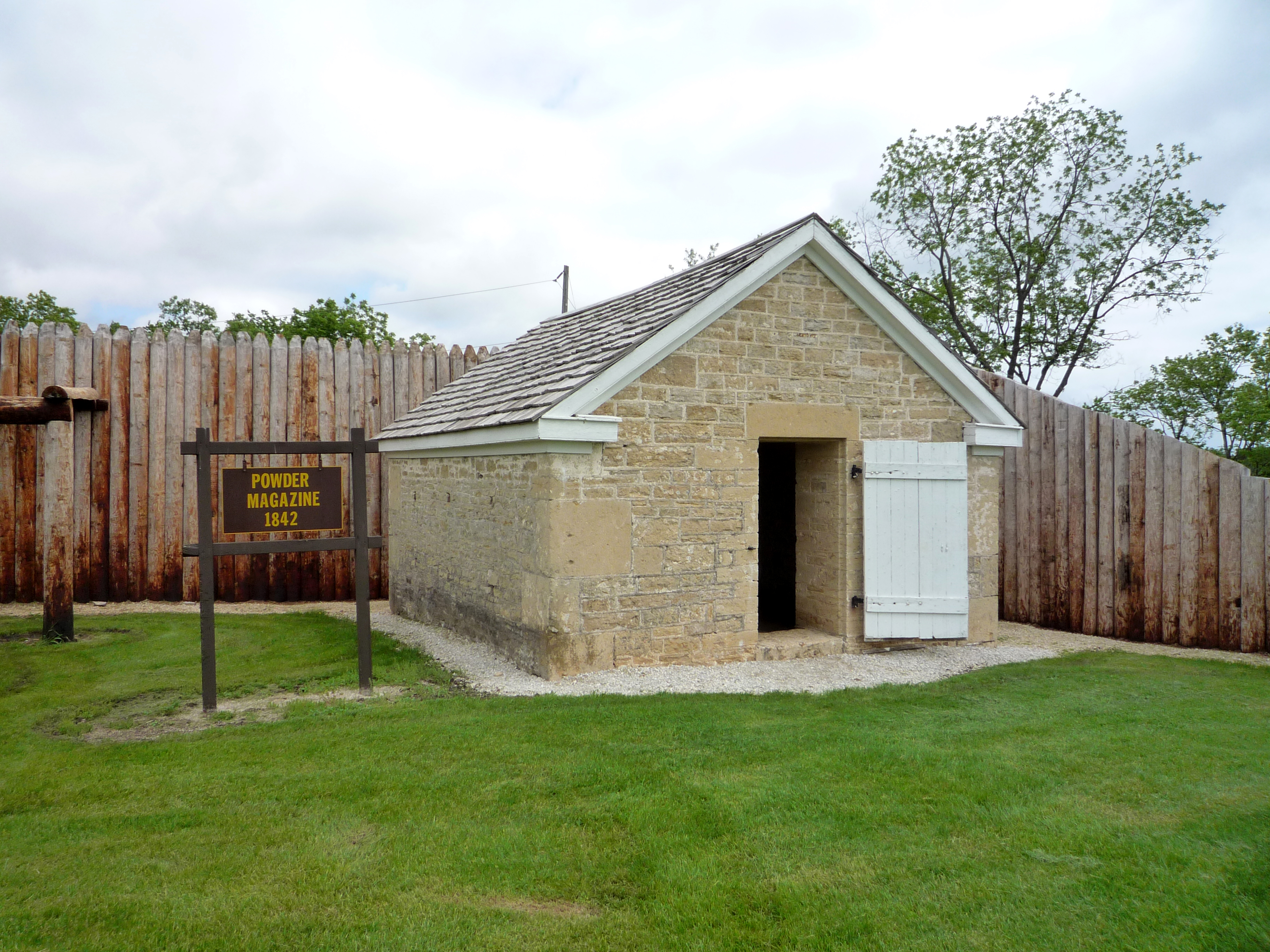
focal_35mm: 25
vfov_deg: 54.9
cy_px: 476
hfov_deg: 69.4
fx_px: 917
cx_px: 635
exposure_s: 1/800
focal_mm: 4.4
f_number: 4.5
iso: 160
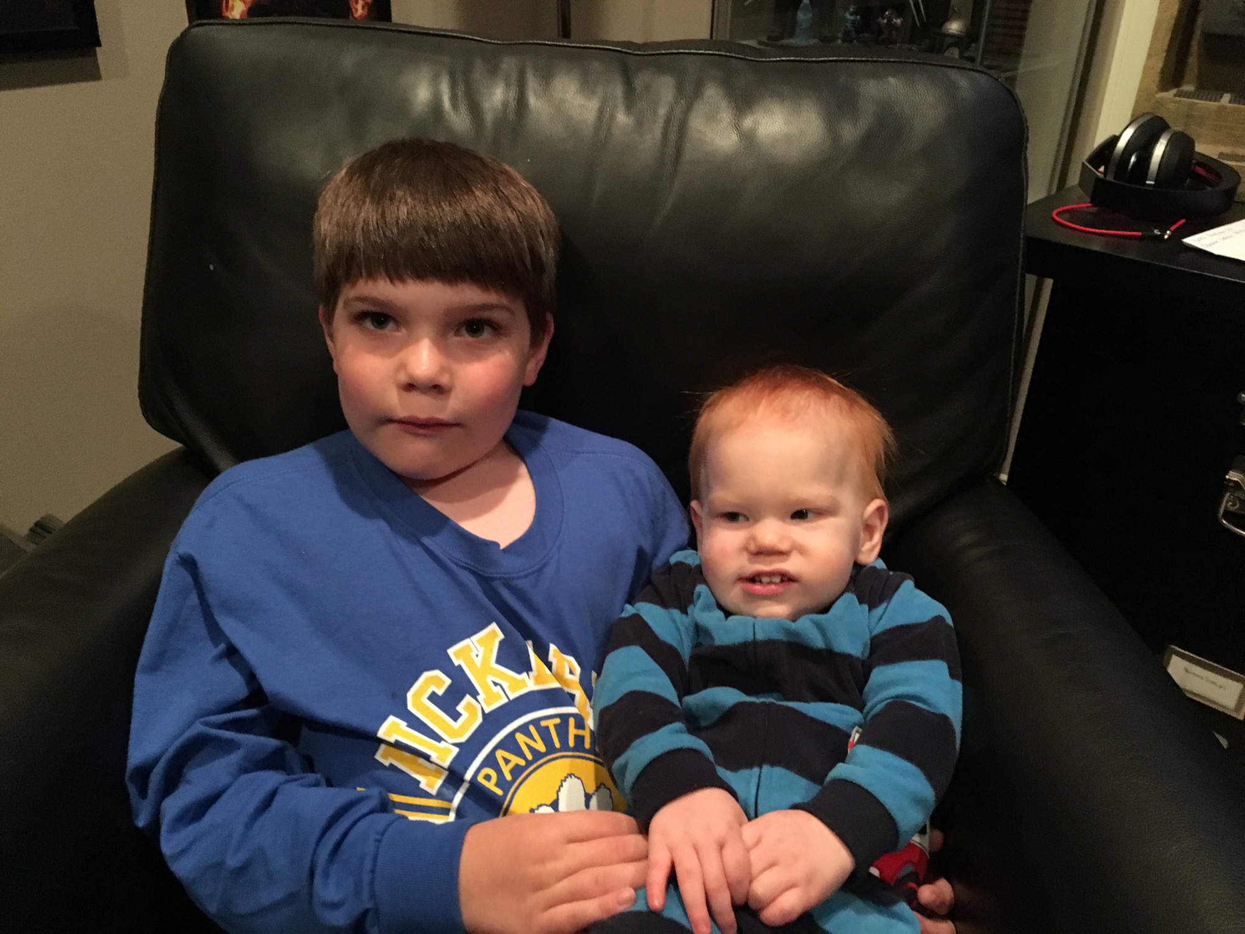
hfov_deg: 61.7
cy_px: 467
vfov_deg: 48.2
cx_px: 622
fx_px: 1043
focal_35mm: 29
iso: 320
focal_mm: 4.15
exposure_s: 1/15
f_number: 2.2
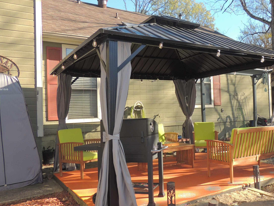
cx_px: 192
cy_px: 105
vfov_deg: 41.8
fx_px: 269
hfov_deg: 52.5
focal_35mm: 34
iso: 100
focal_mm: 4.3
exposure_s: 1/320
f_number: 3
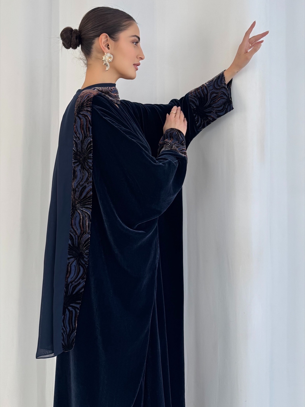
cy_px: 204
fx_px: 282
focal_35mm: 24
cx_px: 152
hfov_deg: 56.8
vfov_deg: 71.6
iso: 100
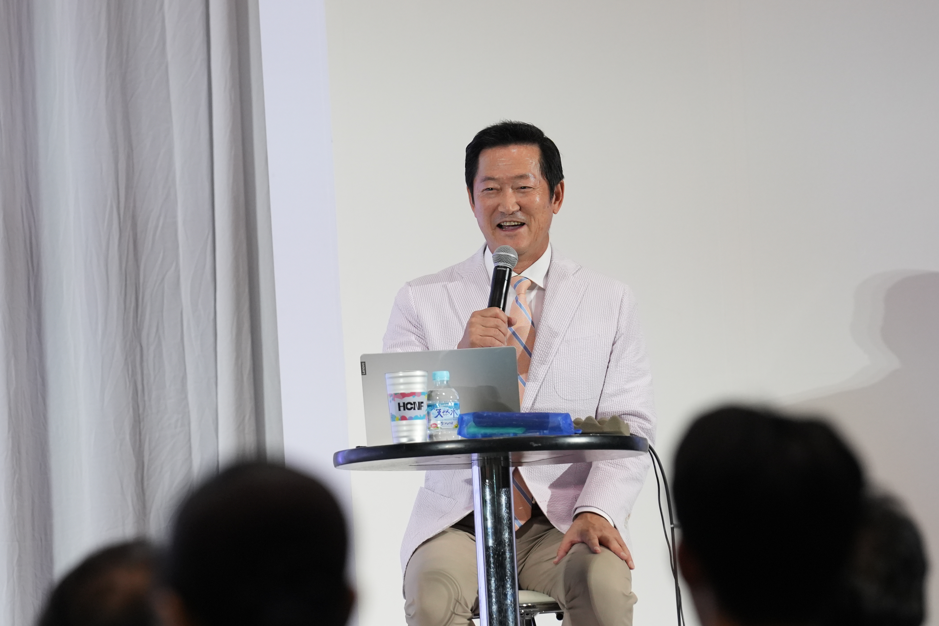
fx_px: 8450
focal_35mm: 324
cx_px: 460
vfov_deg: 4.2
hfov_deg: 6.4
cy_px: 289
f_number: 4.5
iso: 2000
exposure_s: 1/320
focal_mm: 198
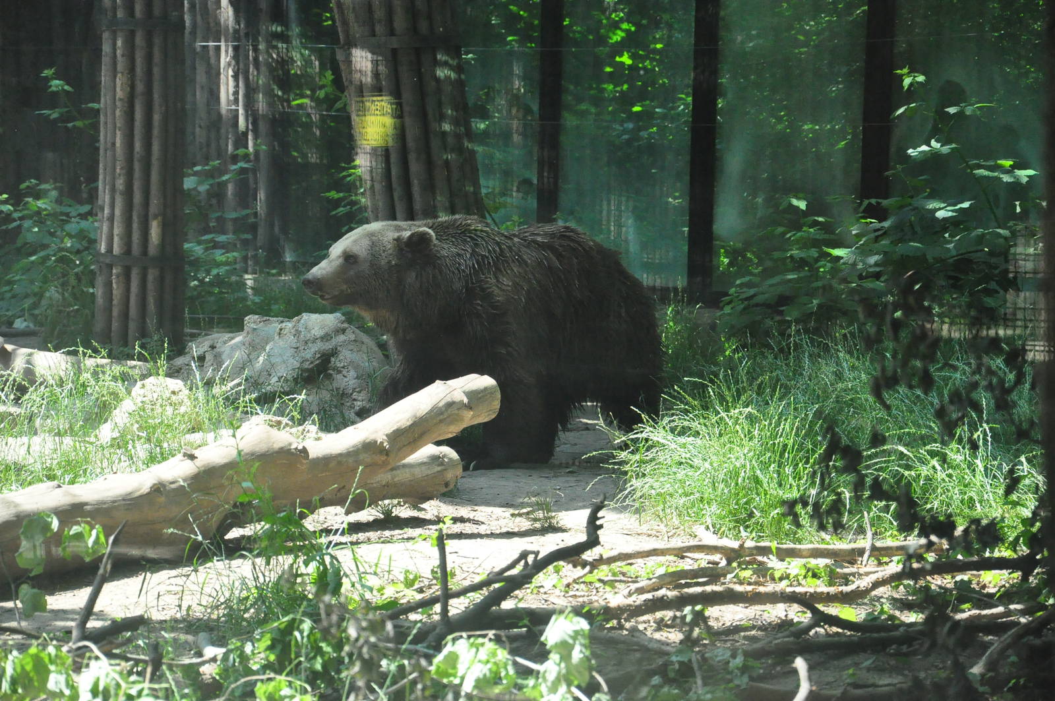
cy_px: 350
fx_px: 4610
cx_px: 528
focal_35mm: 158
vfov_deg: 8.7
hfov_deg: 13.1
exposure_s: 1/1000
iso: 3200
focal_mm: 105
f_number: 8
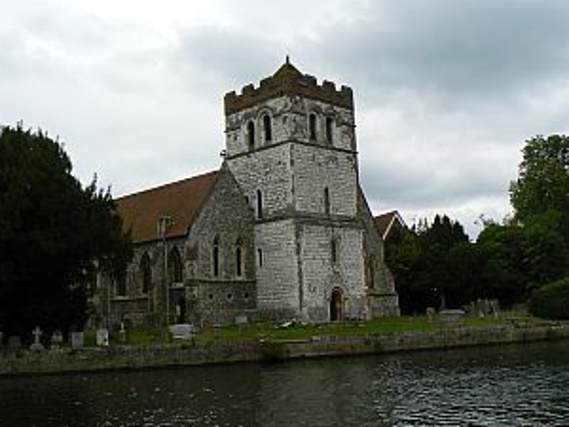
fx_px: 690
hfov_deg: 44.8
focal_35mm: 42
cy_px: 248
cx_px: 273
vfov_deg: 34.3
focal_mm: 6
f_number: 7.1
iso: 80
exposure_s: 1/400
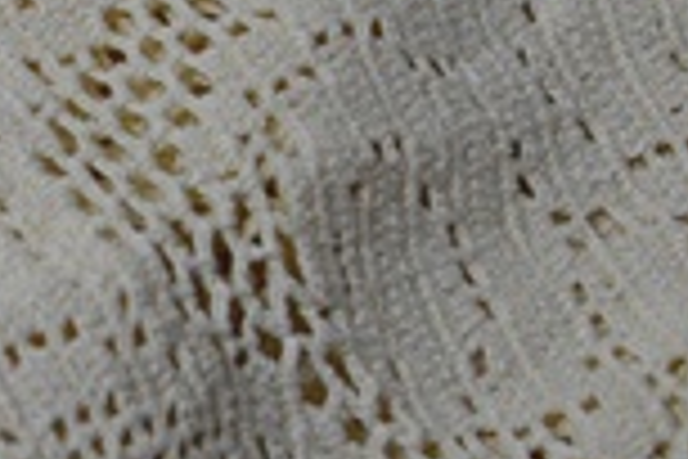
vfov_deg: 7.2
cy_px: -295
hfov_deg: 10.1
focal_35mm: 186
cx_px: -742
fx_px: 3560
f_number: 5
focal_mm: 19
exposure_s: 1/100
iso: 400
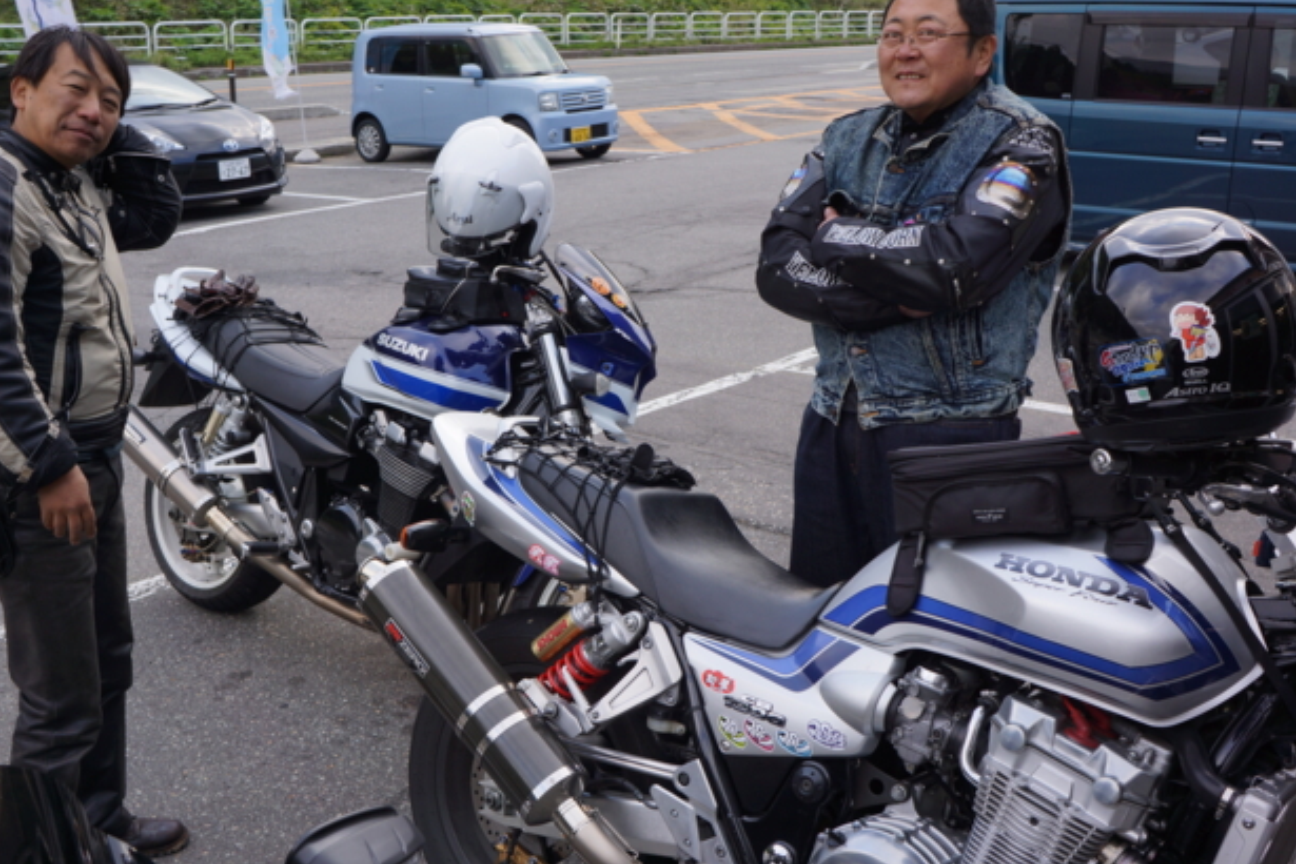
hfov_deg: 49.5
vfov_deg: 34.2
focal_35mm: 39
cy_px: 444
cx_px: 592
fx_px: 1404
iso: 100
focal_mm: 20
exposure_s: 1/125
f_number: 5.6
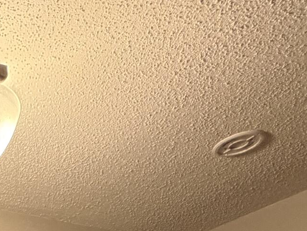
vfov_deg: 16.0
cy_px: 495
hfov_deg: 23.8
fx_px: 577
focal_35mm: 65
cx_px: -152
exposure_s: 1/60
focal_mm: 2.22
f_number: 2.2
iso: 400
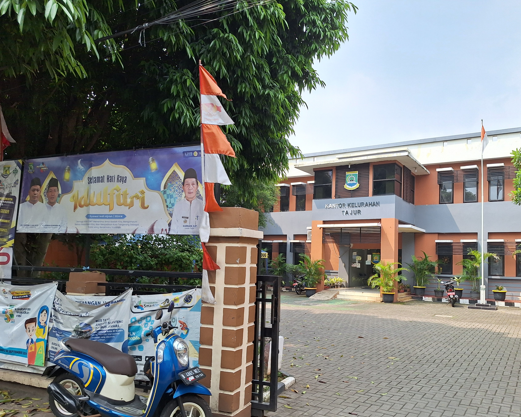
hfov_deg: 64.0
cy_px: 235
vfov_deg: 53.0
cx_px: 282
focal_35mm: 27
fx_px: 416
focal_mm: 5.54
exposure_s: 1/994
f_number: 1.8
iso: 40
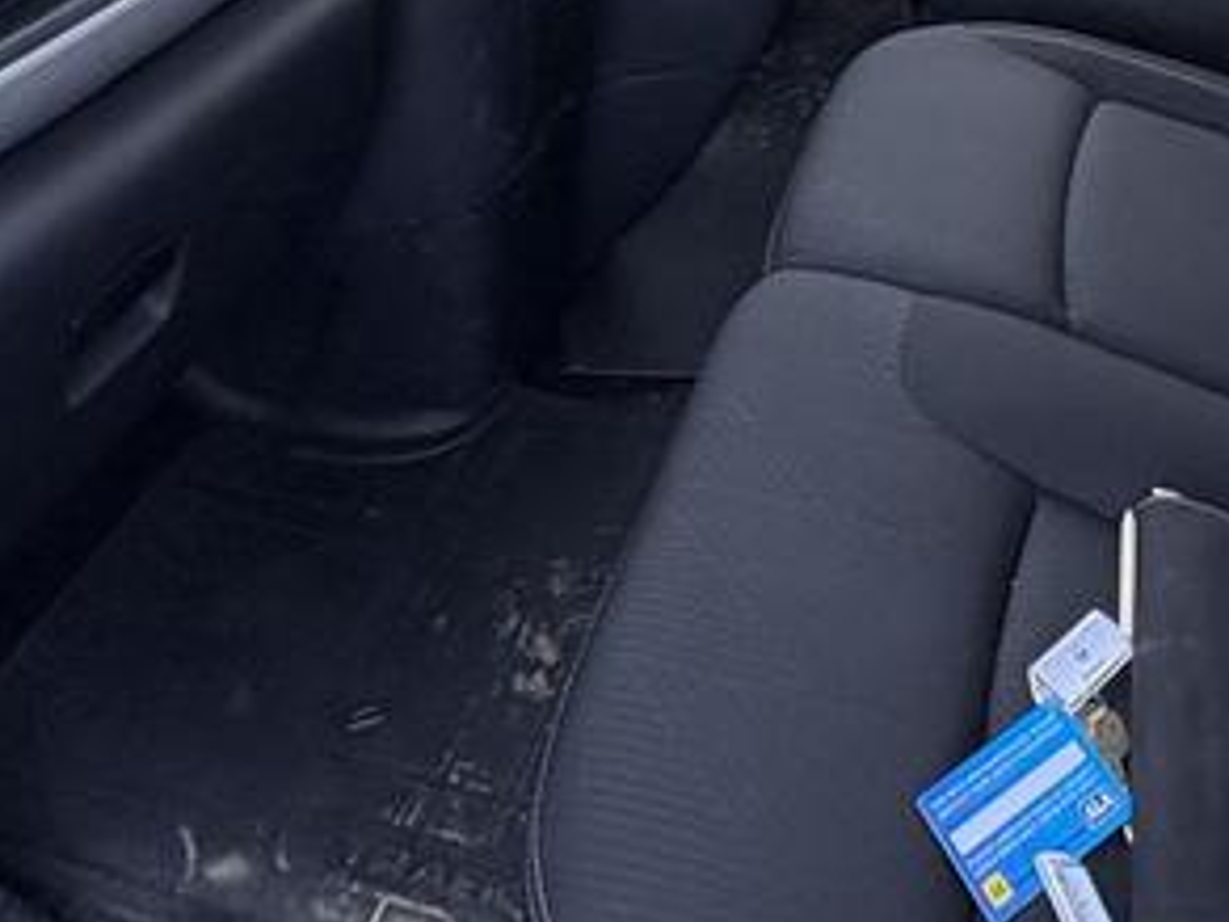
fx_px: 1527
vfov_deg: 27.3
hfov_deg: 43.5
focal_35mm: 43
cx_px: 762
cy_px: -320
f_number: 2.2
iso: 250
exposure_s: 1/97
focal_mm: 2.22
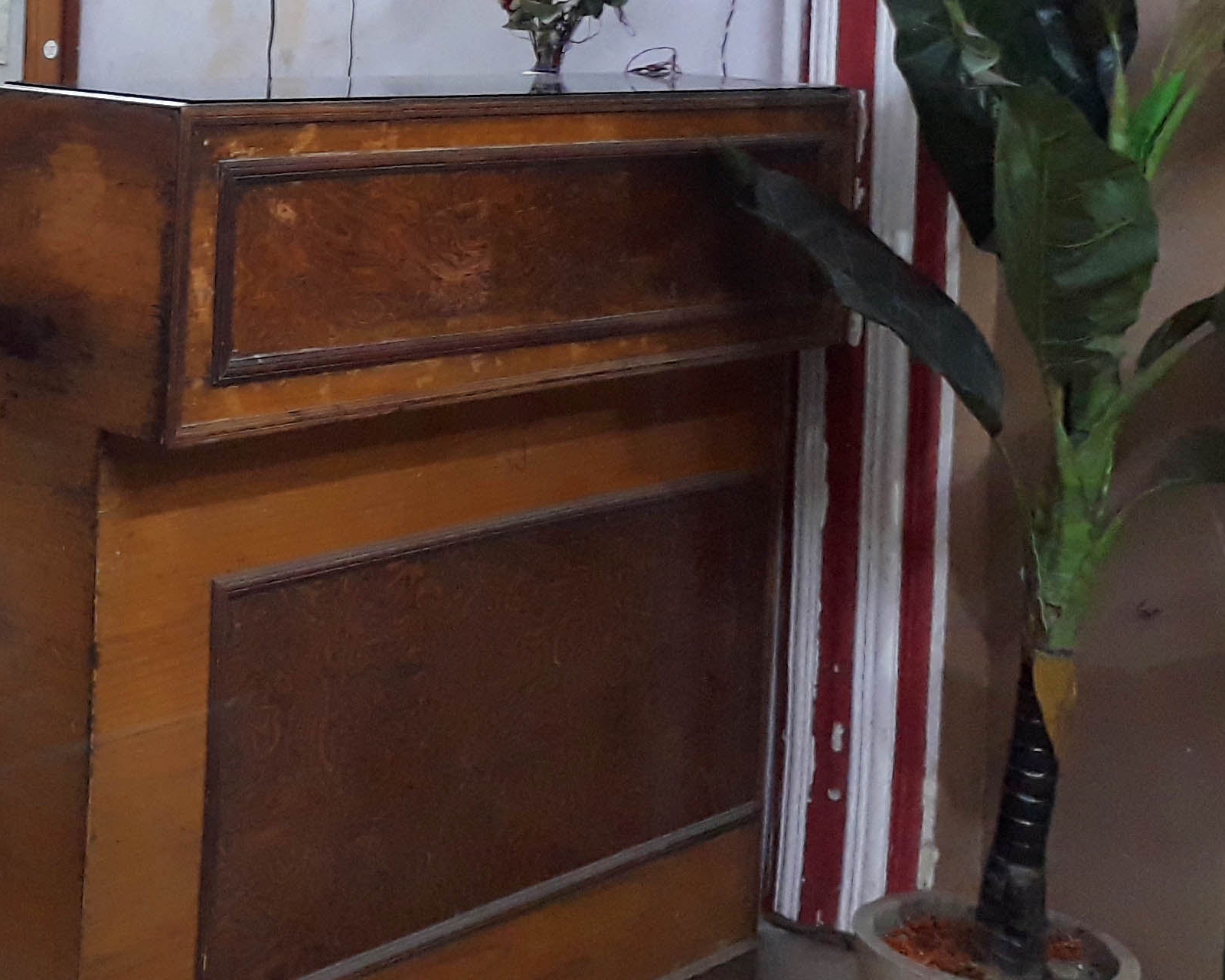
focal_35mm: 68
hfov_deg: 26.5
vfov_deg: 21.5
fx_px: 2465
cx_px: 21
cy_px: -46
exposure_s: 1/17
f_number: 1.9
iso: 320
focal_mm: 3.6
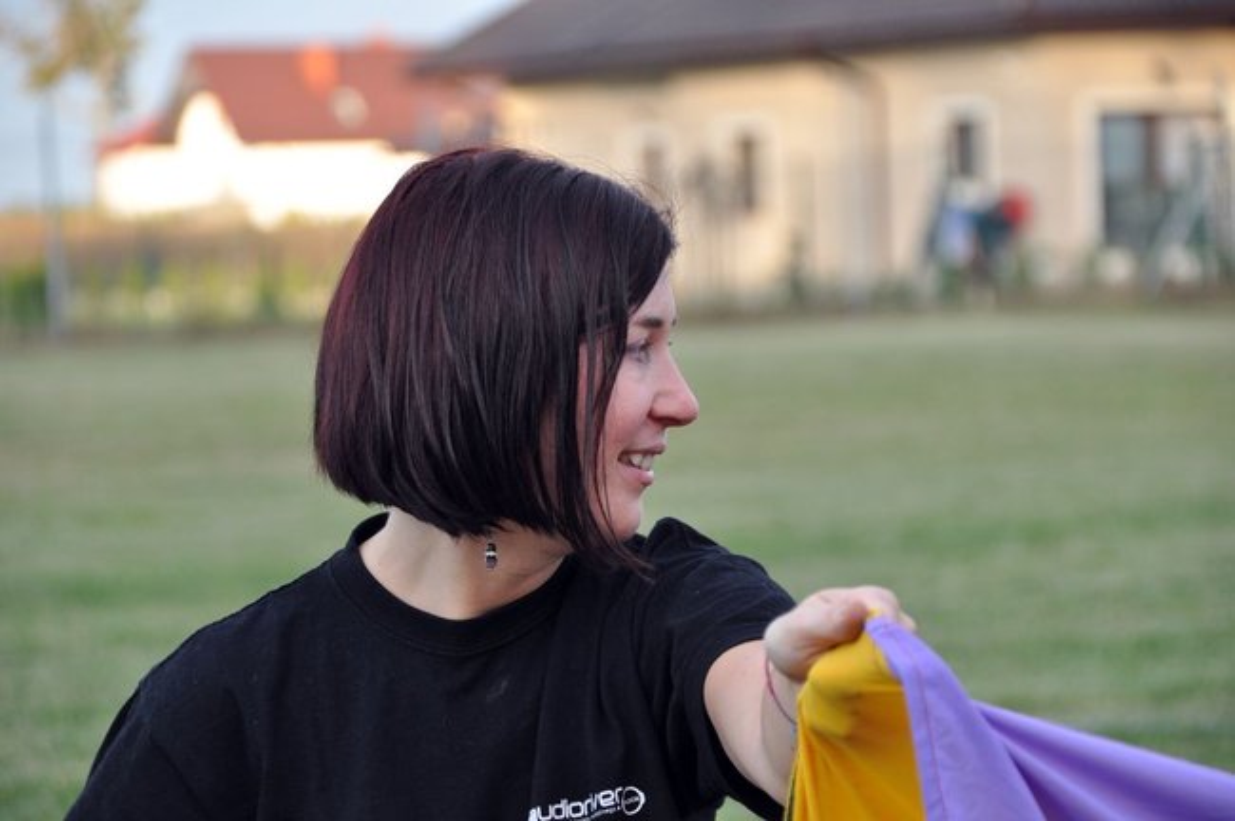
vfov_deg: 6.8
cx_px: 618
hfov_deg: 10.2
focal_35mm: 202
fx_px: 6940
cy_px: 410
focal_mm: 135
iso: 560
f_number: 6
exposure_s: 1/250
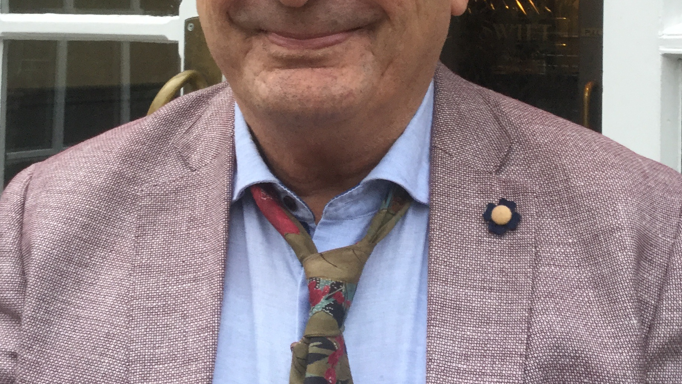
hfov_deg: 34.4
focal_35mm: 61
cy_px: 19
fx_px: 1103
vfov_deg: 19.3
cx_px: 339
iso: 64
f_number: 2.4
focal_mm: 3.3
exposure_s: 1/33
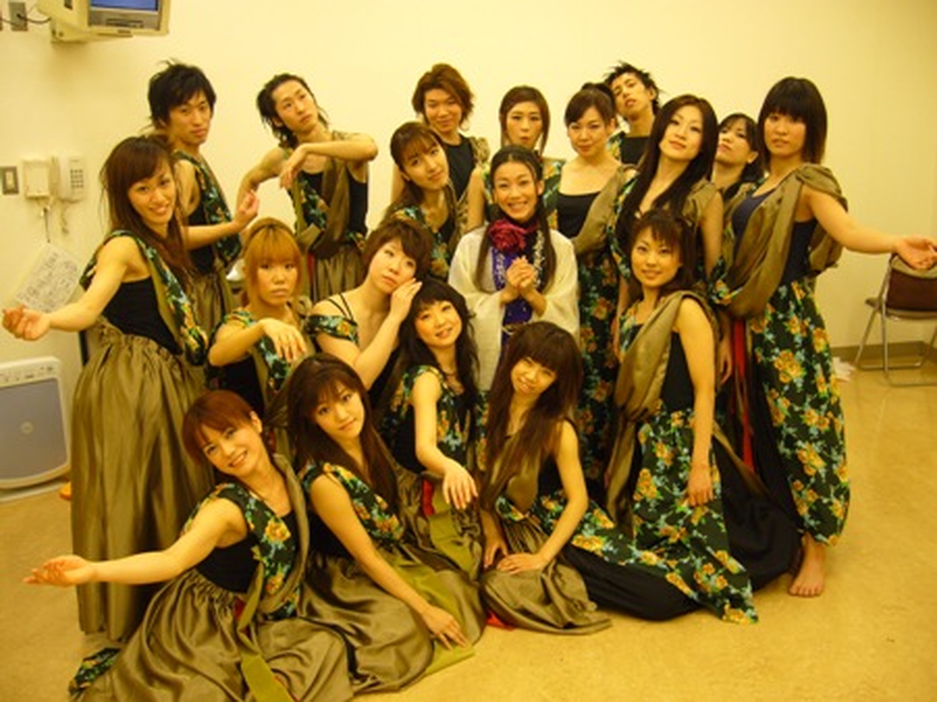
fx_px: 947
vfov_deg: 40.7
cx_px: 468
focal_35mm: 35
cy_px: 351
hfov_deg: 52.6
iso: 100
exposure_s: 1/15
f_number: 2.8
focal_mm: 5.8
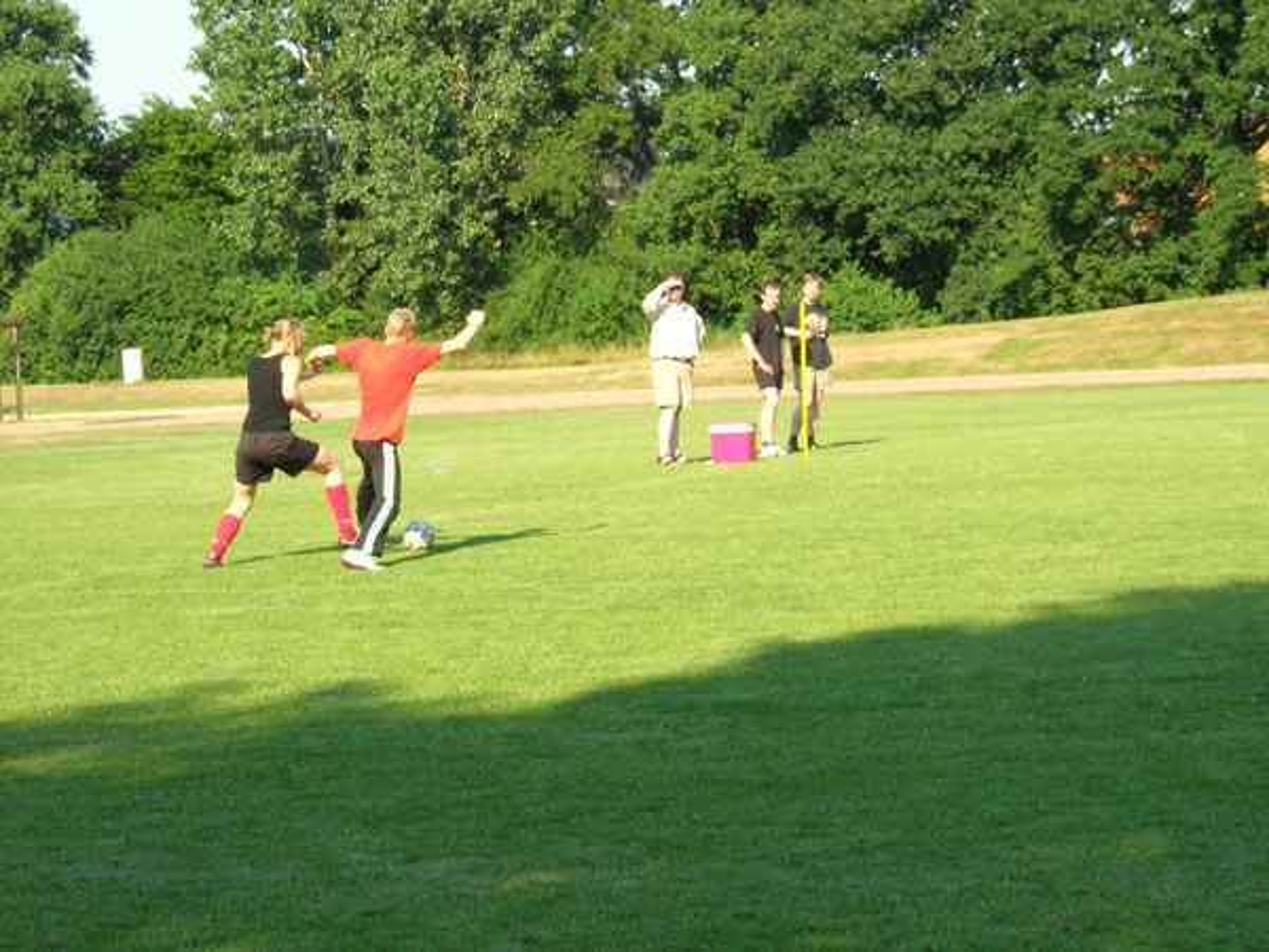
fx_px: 4143
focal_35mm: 113
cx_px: 634
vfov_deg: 13.1
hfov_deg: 17.4
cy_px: 476
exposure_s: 1/120
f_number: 8.2
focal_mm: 23.4
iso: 82
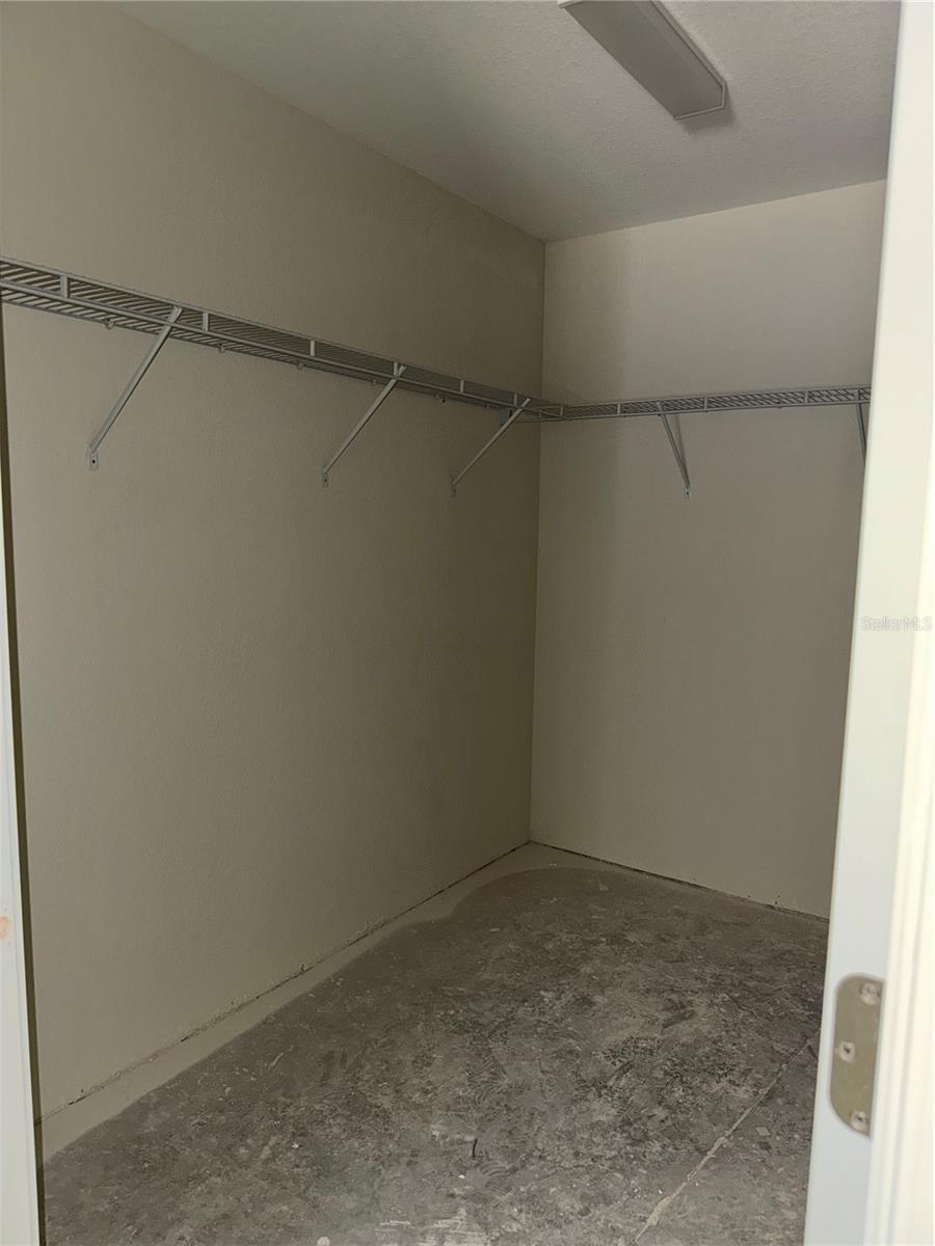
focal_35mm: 24
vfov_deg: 71.6
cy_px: 623
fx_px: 864
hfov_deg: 56.8
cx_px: 468
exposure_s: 1/17
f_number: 1.78
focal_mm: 6.76
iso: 64
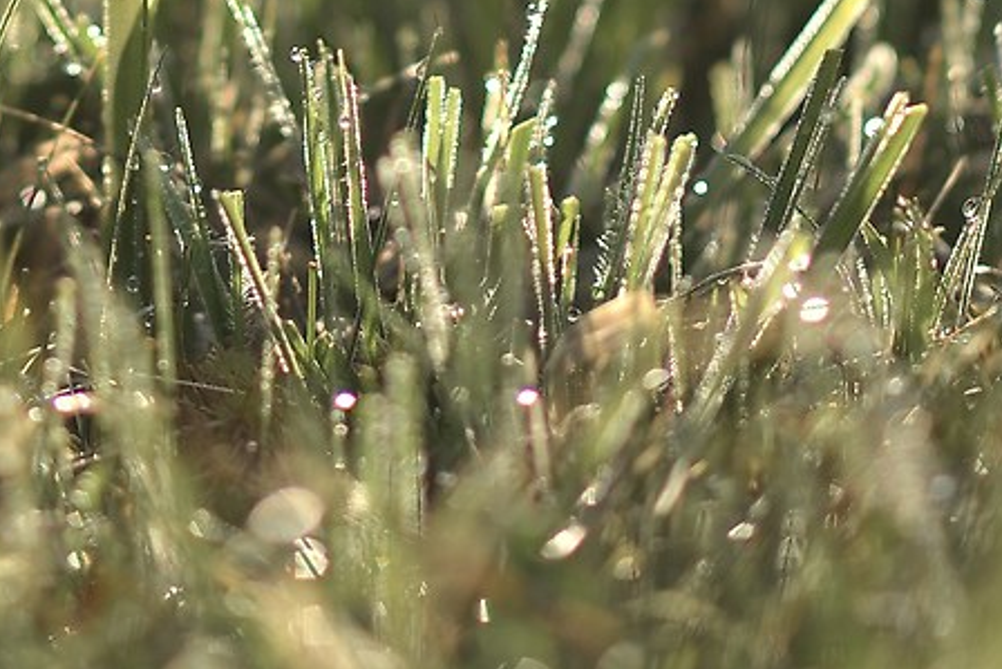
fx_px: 15646
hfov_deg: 3.7
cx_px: 154
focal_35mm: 562
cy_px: -831
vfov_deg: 2.4
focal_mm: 105
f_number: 1.4
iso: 64
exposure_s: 1/3000
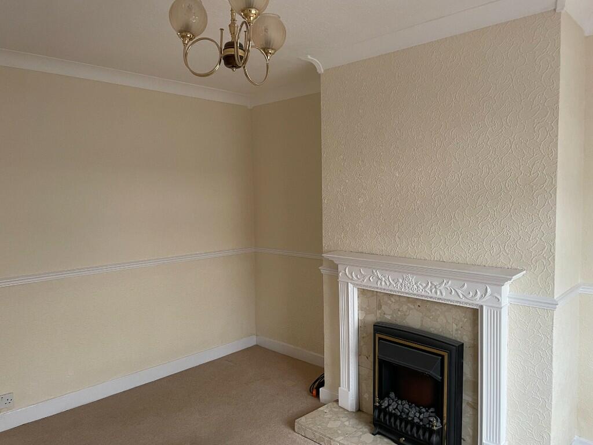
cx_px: 296
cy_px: 222
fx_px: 445
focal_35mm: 26
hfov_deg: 67.3
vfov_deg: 53.1
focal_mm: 4.2
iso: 125
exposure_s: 1/77
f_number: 1.6
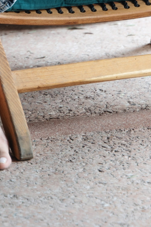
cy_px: -202
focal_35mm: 230
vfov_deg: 8.6
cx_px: 89
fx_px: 1449
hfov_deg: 6.0
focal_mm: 60
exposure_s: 1/200
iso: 500
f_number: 2.8
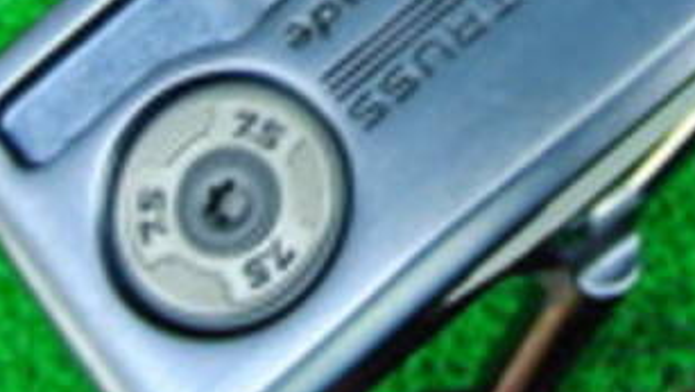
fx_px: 1549
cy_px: -104
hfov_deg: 24.9
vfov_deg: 13.9
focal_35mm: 84
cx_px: 541
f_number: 3.6
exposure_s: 1/25
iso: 400
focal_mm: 6.42
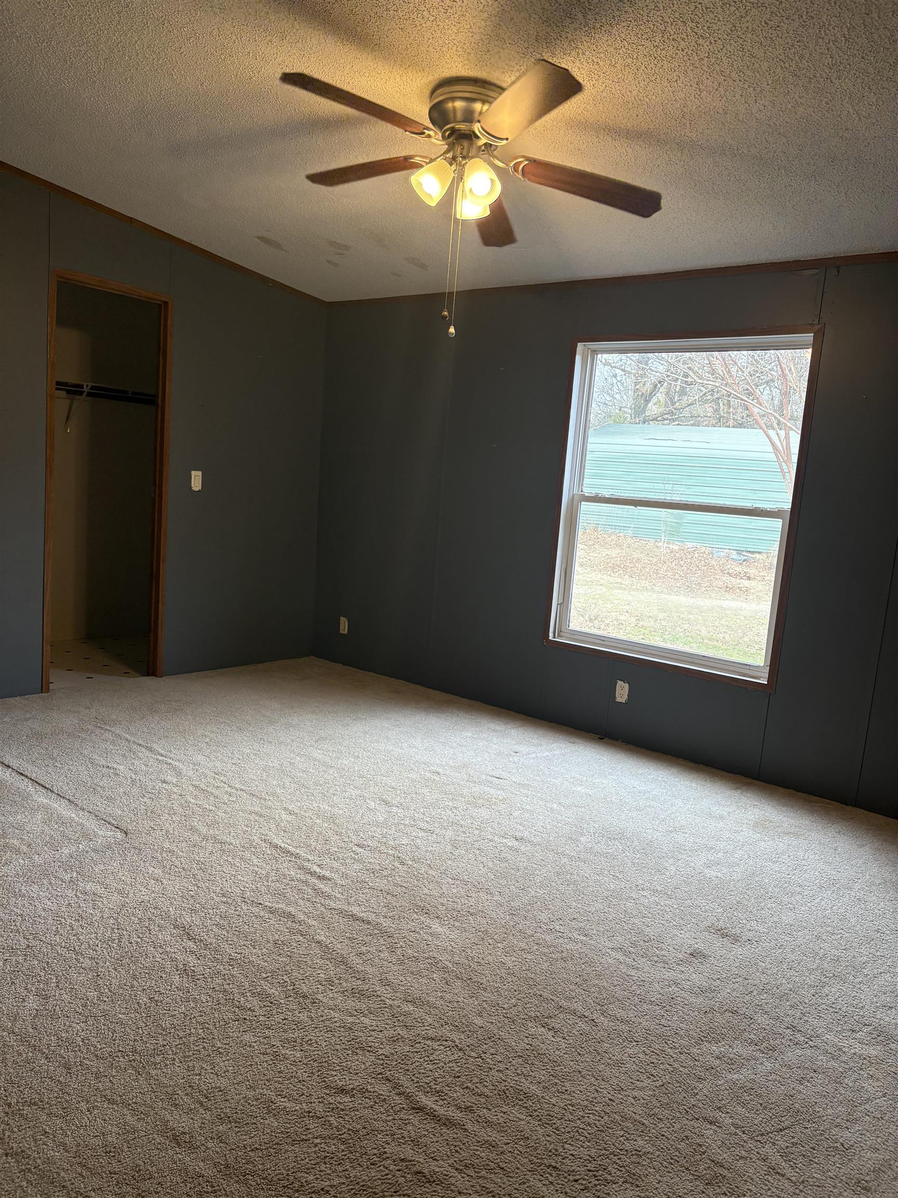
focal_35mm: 26
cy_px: 599
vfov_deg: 67.3
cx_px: 449
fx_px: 899
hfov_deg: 53.1
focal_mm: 5.96
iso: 160
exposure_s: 1/120
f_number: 1.6
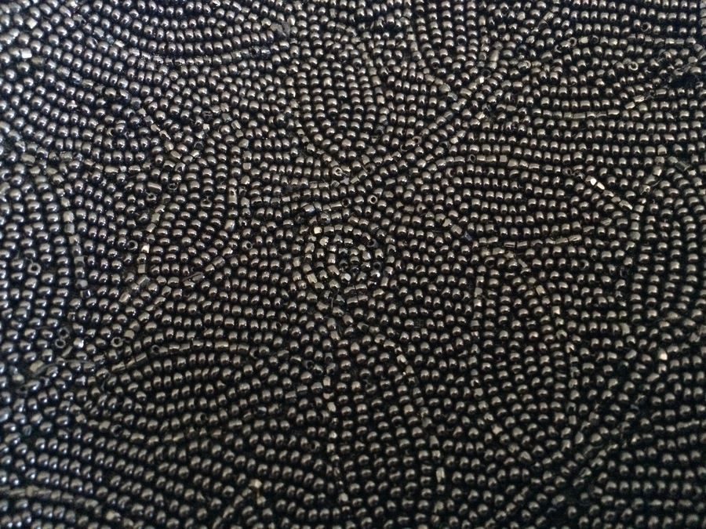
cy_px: 264
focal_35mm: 29
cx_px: 353
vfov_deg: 48.2
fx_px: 591
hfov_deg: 61.7
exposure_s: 1/15
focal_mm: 4.15
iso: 640
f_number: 2.2
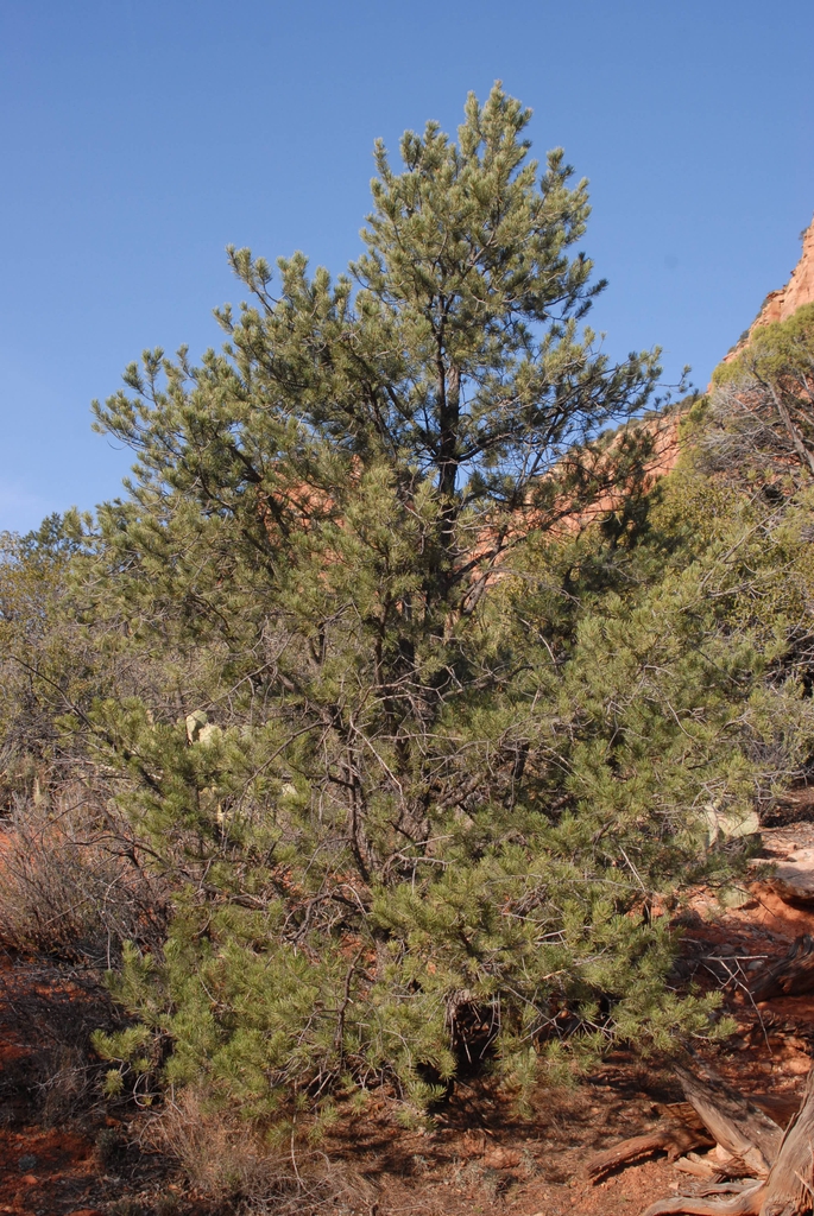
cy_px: 608
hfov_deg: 32.0
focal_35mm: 42
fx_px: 1421
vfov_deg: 46.4
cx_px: 407
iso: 400
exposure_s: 1/320
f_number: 9
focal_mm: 28
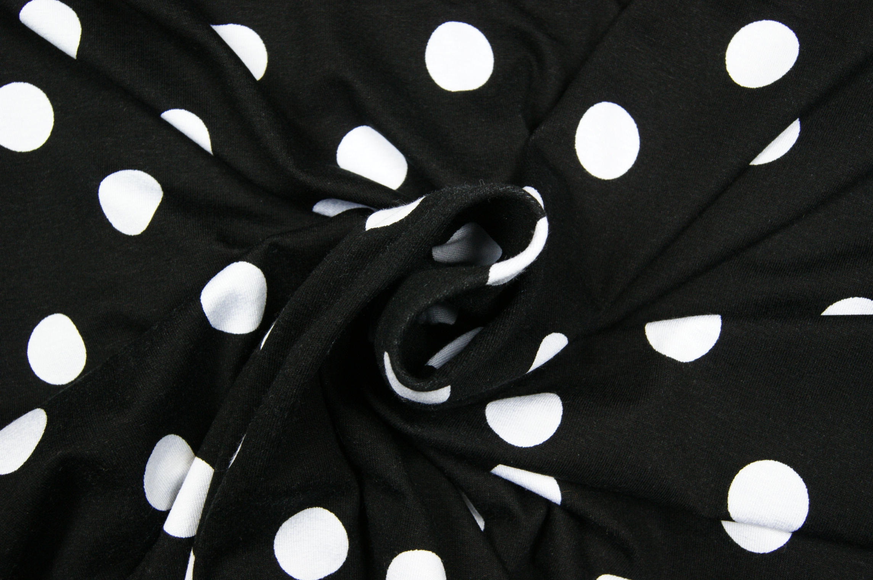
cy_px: 290
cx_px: 436
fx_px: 1017
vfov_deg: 31.8
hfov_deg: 46.4
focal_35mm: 42
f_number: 9
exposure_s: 1/60
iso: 400
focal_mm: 28
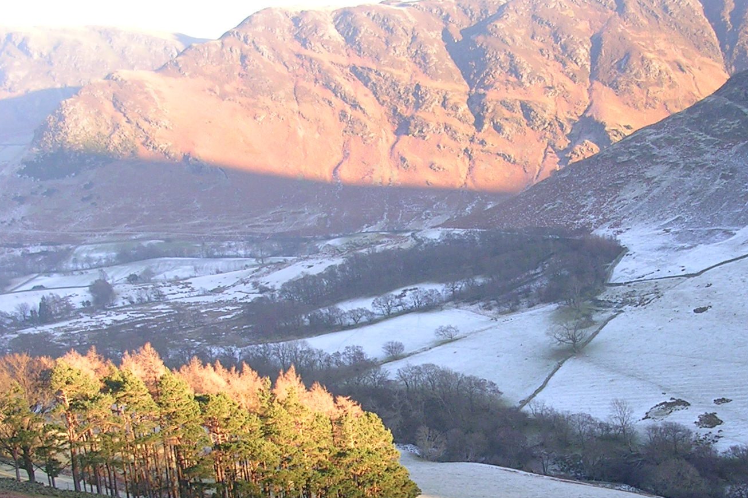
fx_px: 1288
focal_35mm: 62
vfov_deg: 21.7
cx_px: 490
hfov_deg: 32.2
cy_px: 366
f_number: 2.8
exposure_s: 1/108
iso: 50
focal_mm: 5.8
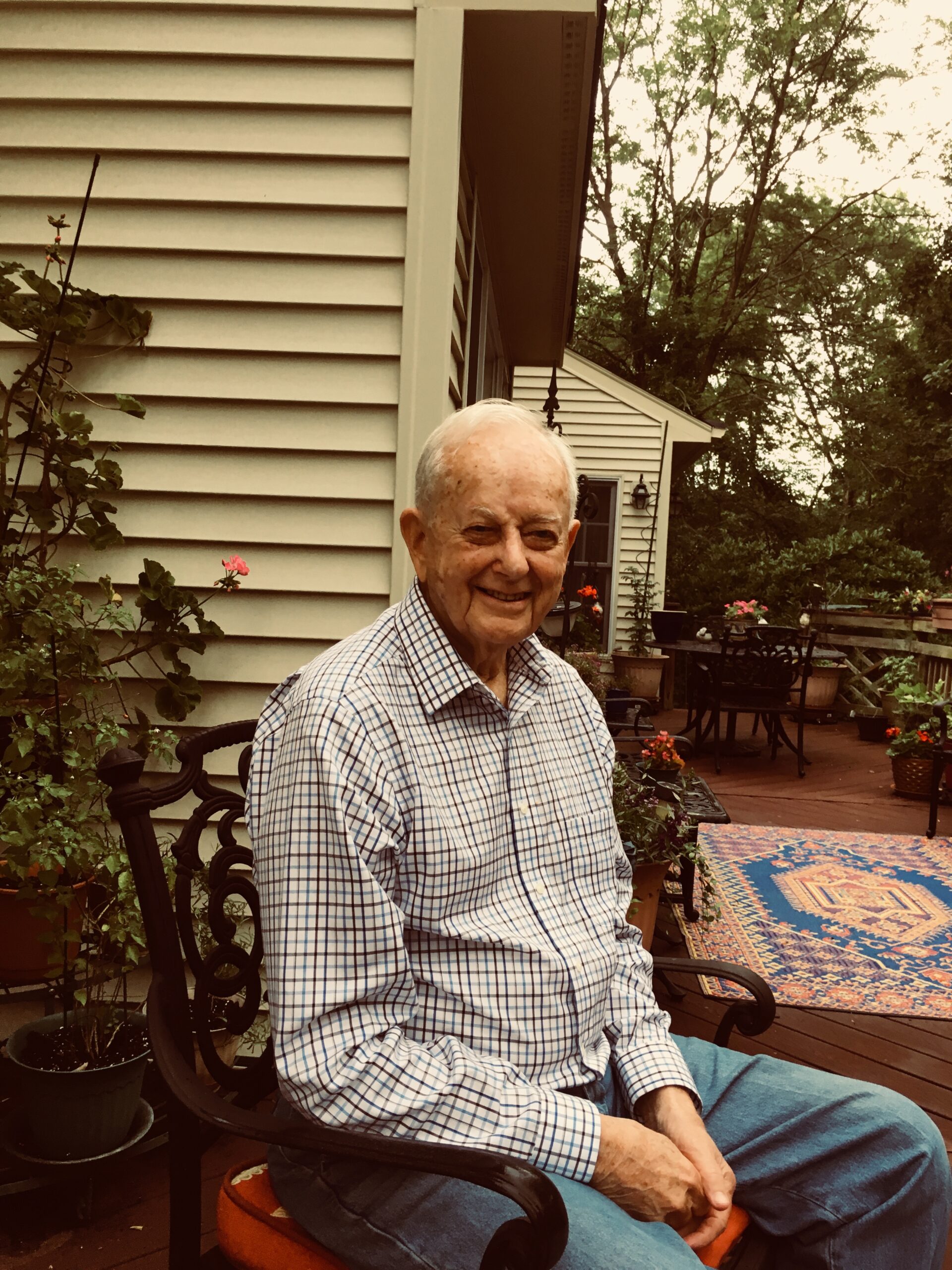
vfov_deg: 61.7
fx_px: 1063
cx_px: 476
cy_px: 635
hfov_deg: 48.2
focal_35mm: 29
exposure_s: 1/30
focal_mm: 4.15
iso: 32
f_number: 2.2
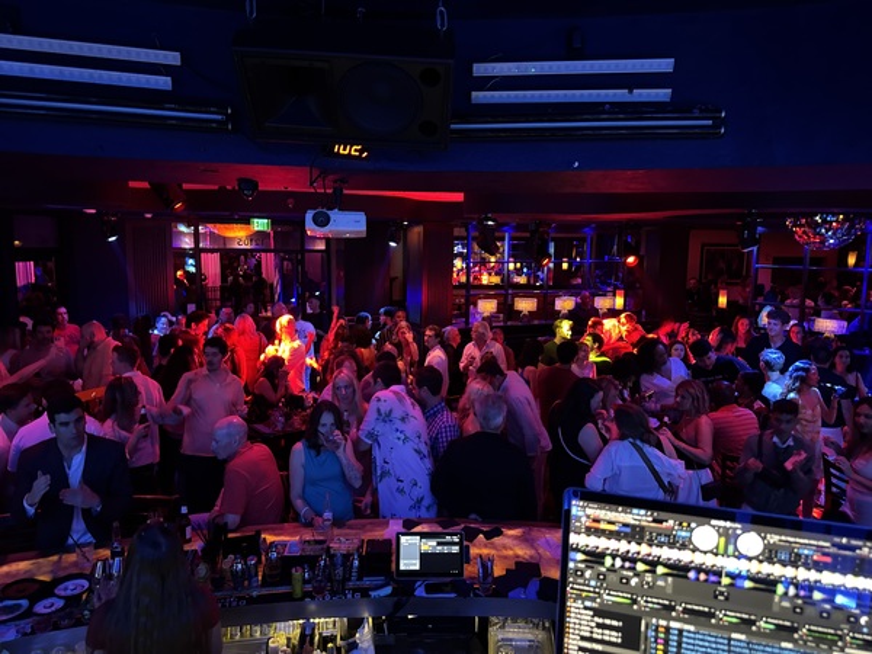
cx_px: 436
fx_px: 605
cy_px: 327
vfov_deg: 56.8
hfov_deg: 71.6
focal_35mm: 24
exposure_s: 1/26
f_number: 1.78
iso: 1600
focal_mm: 6.76
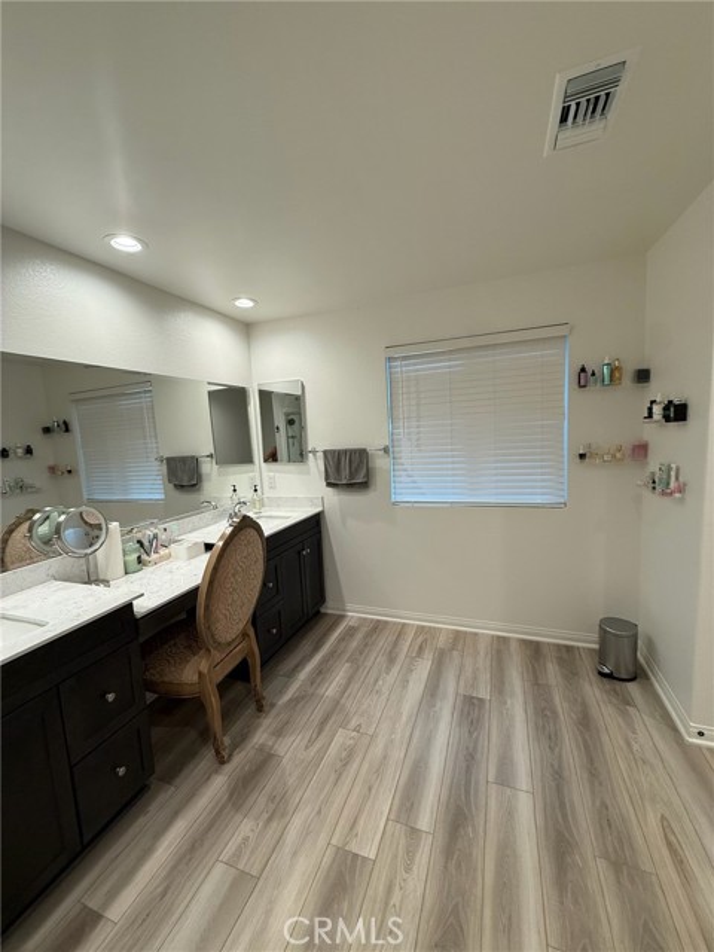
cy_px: 476
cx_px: 357
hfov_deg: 85.7
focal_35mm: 14
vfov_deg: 102.1
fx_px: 385
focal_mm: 2.22
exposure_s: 1/120
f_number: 2.2
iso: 160
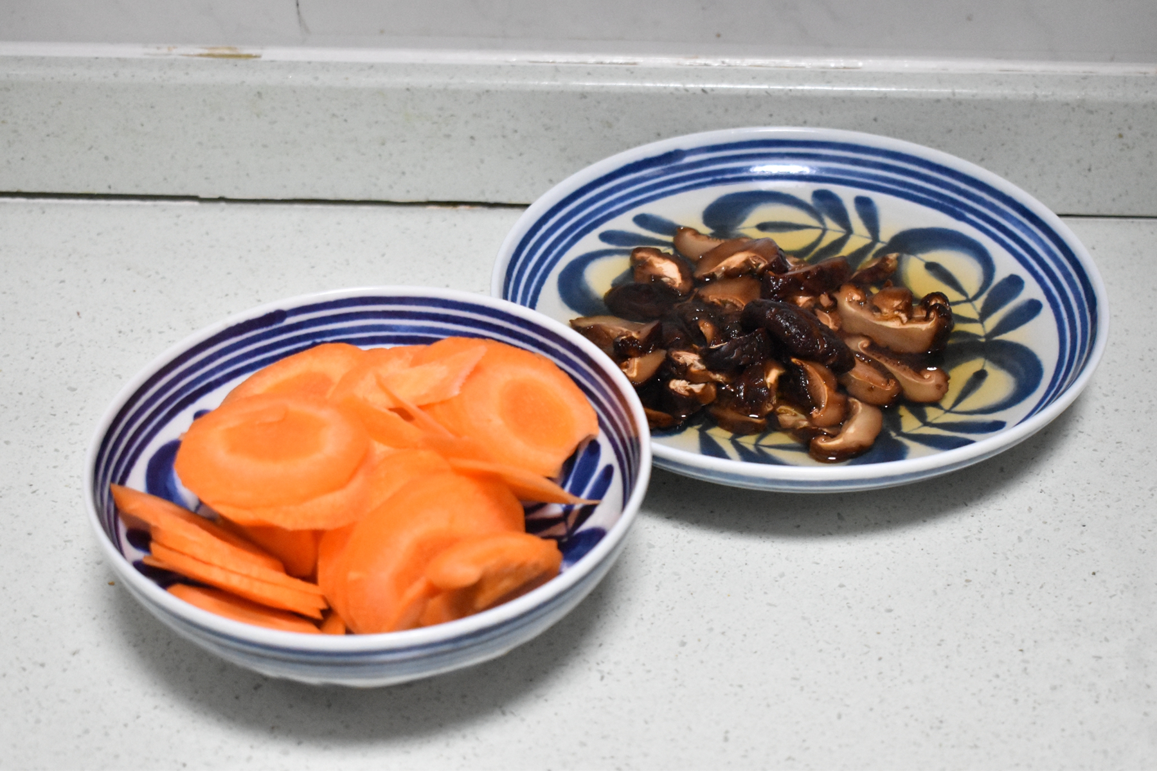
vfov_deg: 22.6
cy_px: 386
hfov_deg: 33.4
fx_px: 1928
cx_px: 578
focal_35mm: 60
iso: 7200
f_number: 5
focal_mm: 40
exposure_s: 1/60
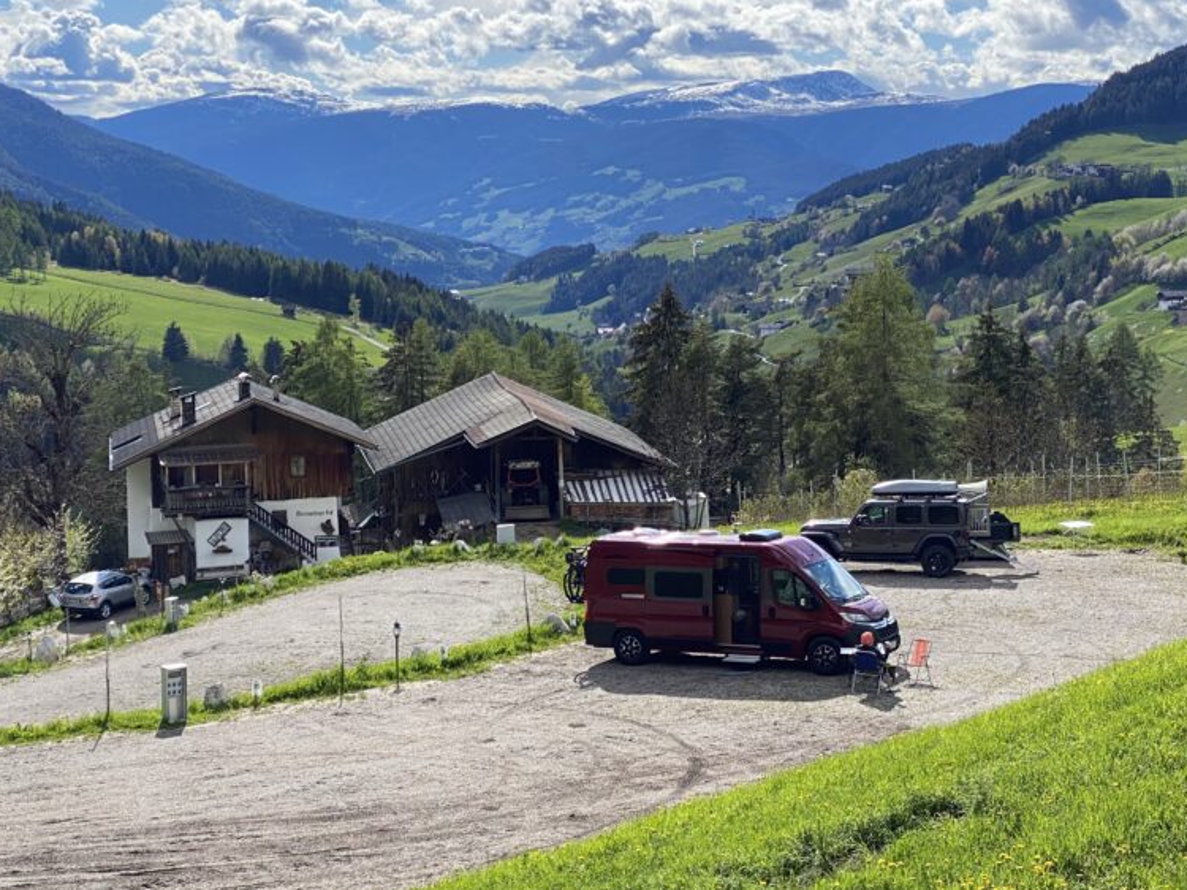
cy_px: 455
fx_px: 2434
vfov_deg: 20.7
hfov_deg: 27.4
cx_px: 563
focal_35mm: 71
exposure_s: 1/1142
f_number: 2
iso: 20
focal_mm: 6
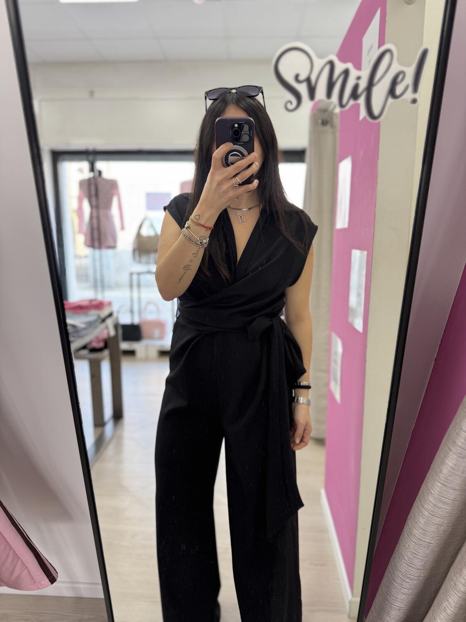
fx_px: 431
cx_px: 233
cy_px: 311
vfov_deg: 71.6
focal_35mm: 24
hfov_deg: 56.8
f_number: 1.78
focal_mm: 6.76
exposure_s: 1/100
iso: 100
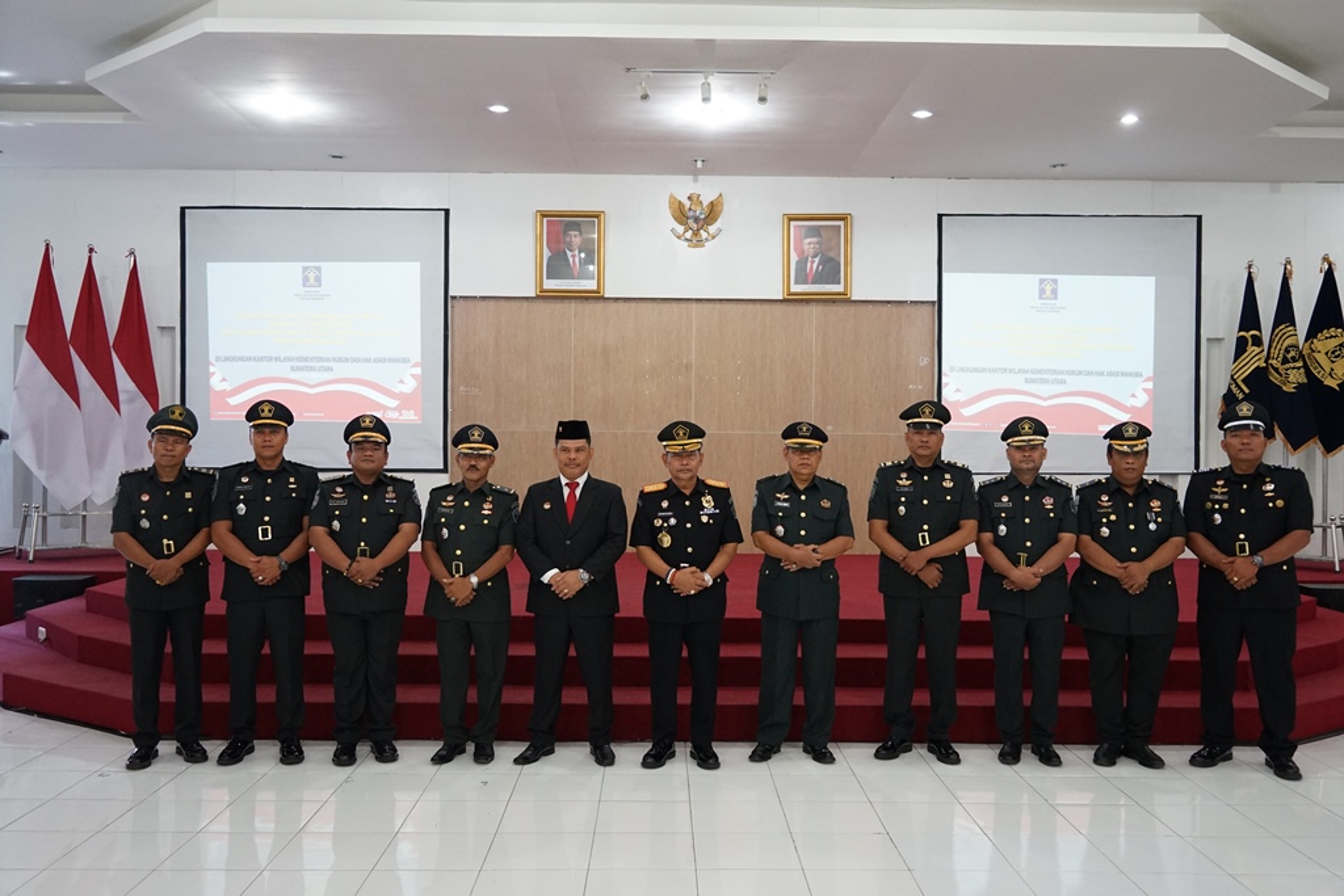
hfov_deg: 61.9
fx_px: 1120
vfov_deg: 43.6
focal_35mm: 30
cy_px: 448
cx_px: 672
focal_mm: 30
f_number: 4
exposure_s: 1/60
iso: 2500
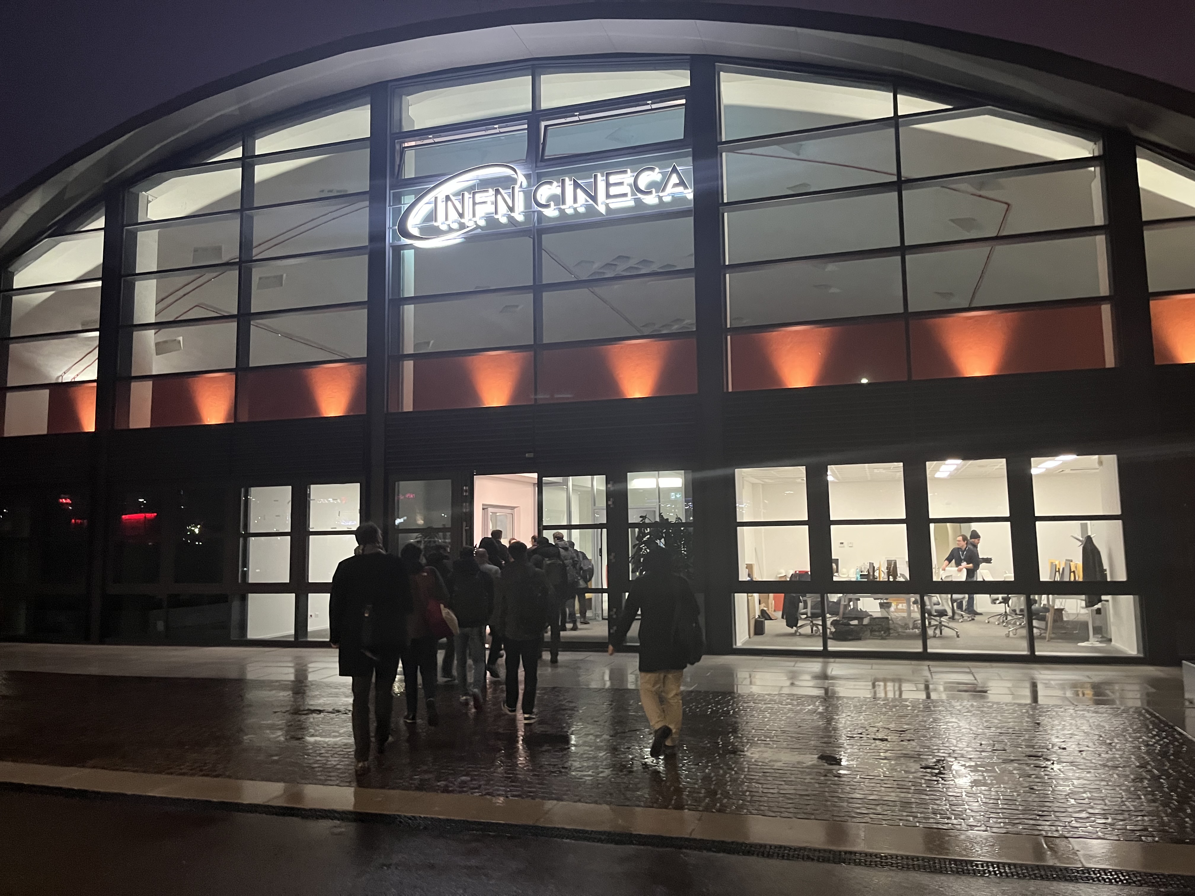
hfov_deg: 67.3
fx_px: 898
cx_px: 598
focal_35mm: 26
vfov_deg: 53.1
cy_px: 448
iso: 500
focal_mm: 5.1
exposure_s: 1/54
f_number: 1.6
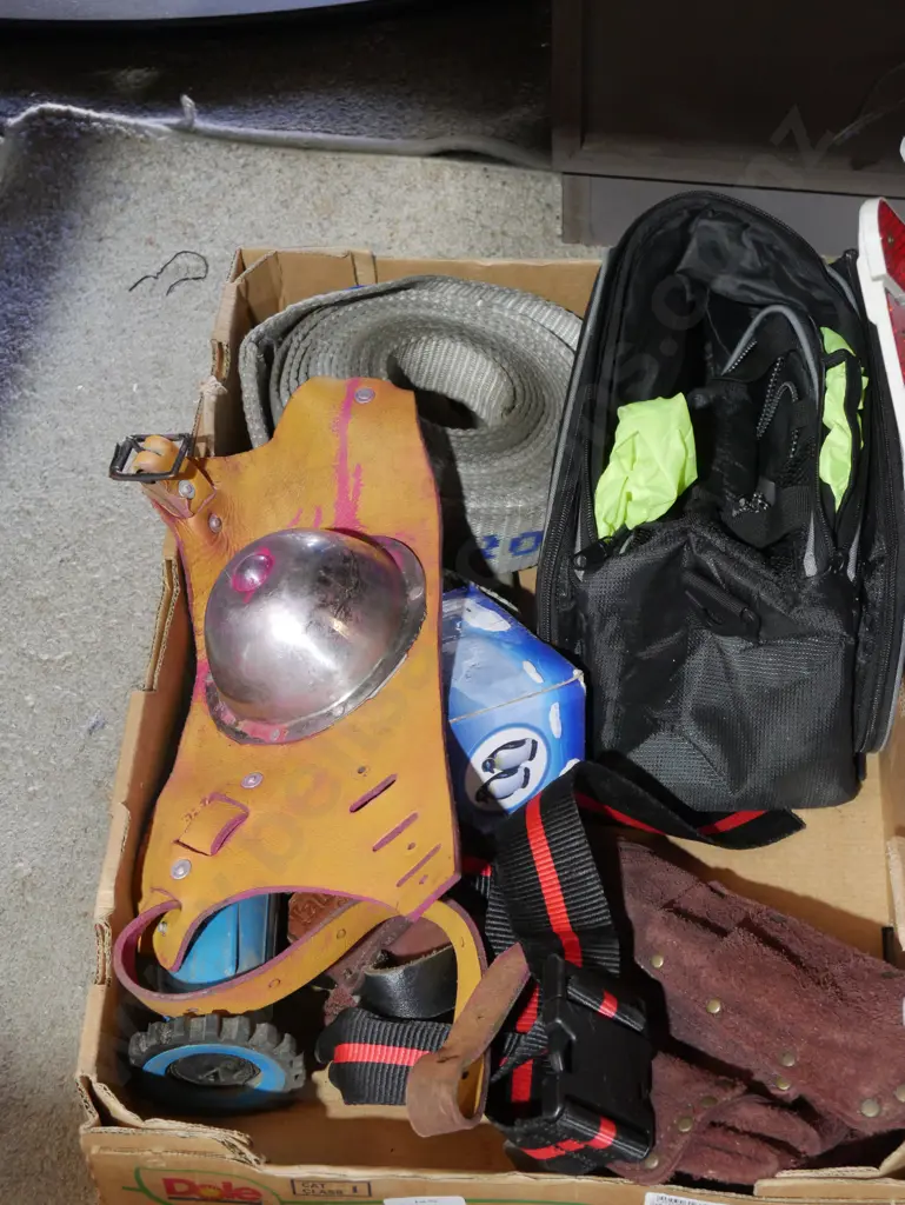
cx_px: 452
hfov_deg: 25.3
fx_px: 2020
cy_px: 602
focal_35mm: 58
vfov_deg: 33.2
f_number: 5.4
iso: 2000
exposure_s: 1/60
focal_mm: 29
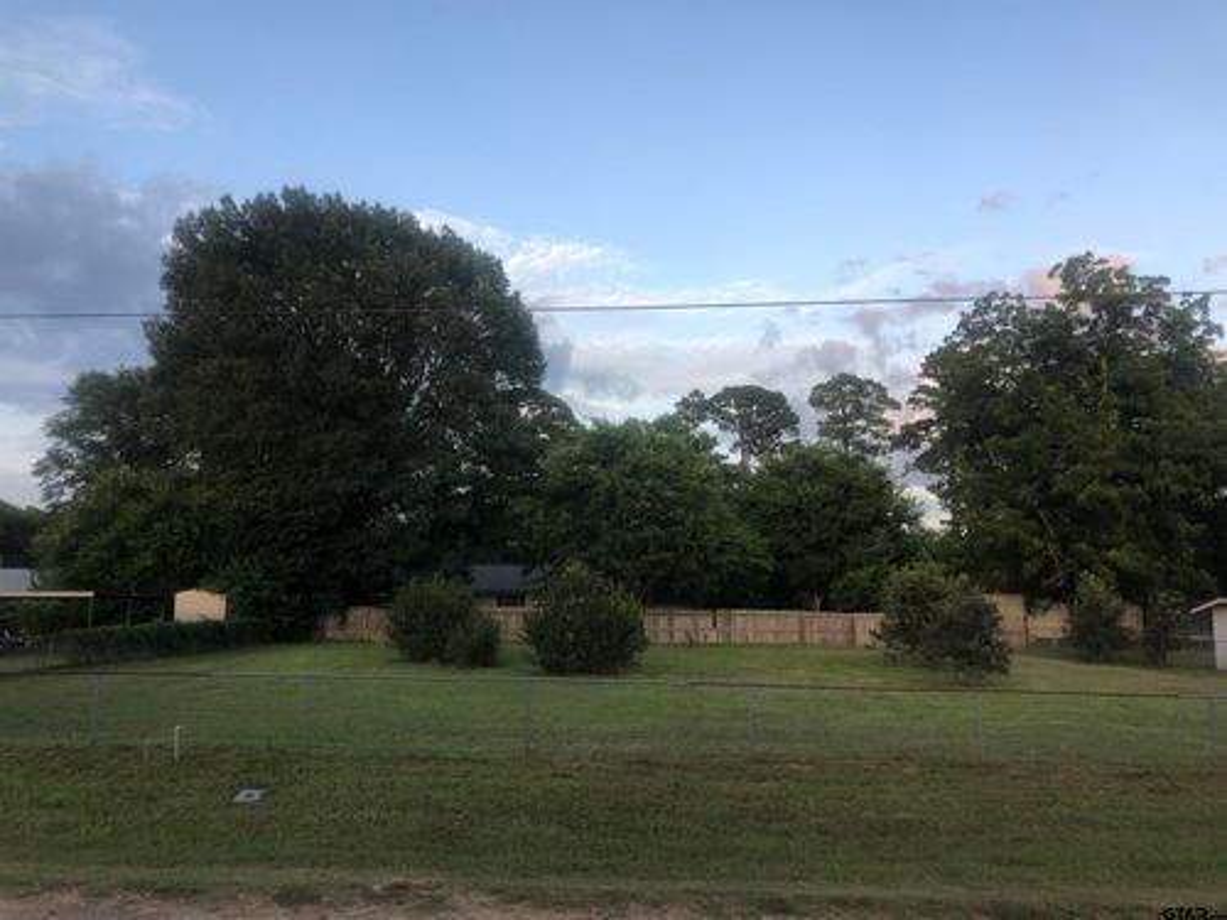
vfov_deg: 49.7
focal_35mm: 28
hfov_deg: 63.4
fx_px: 992
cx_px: 614
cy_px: 460
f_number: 1.8
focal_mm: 3.99
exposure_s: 1/171
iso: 20
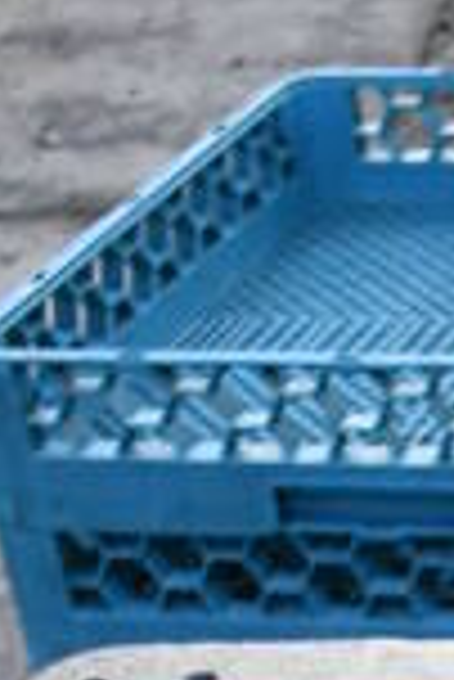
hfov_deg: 7.9
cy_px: 1533
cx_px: 1038
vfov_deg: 11.0
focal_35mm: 163
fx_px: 3076
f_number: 3.5
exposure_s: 1/250
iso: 560
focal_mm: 18
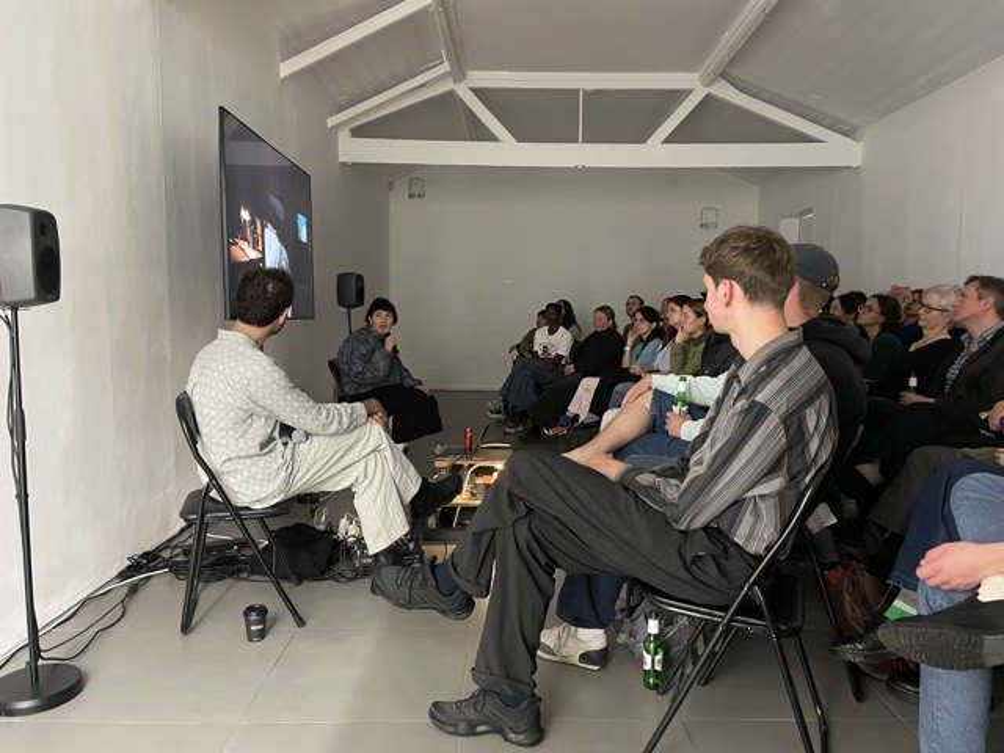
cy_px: 376
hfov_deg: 67.3
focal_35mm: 26
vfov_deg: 53.1
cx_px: 502
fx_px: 754
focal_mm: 4.2
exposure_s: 1/25
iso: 640
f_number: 1.6
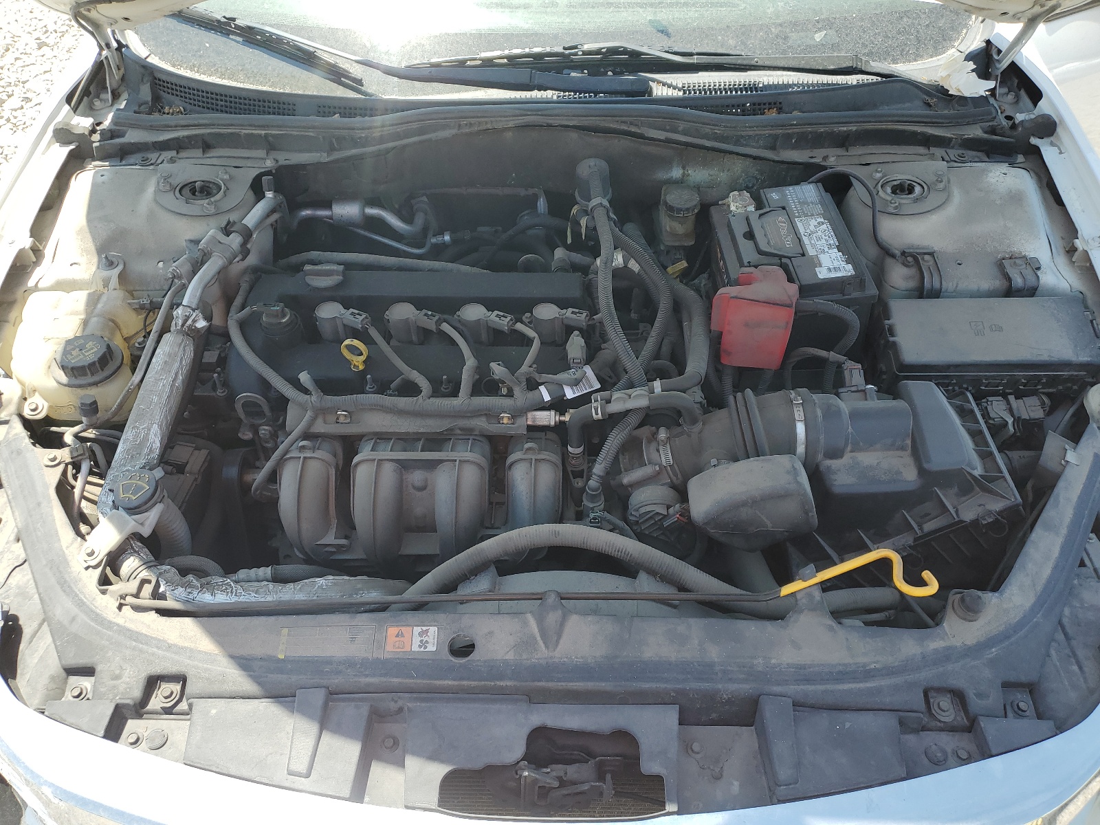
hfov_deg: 67.3
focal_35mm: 26
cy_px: 412
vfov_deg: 53.1
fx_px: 826
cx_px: 550
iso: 50
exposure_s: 1/1111
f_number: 1.5
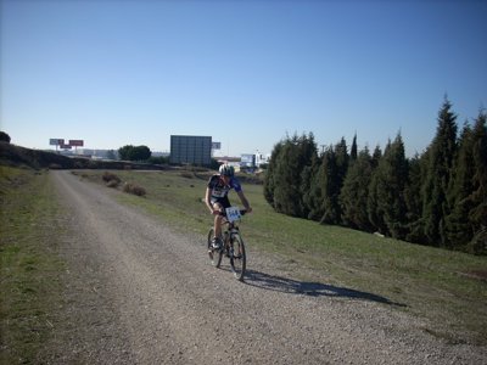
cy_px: 182
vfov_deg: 38.7
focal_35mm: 37
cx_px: 244
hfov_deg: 50.1
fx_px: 521
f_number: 5.6
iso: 64
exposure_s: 1/369
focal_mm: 6.2
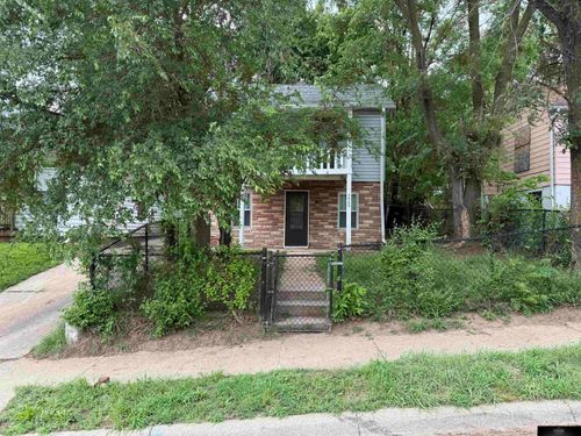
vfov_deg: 56.8
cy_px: 218
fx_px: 403
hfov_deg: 71.6
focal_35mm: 24
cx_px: 290
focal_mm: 6.76
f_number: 1.78
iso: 80
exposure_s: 1/715
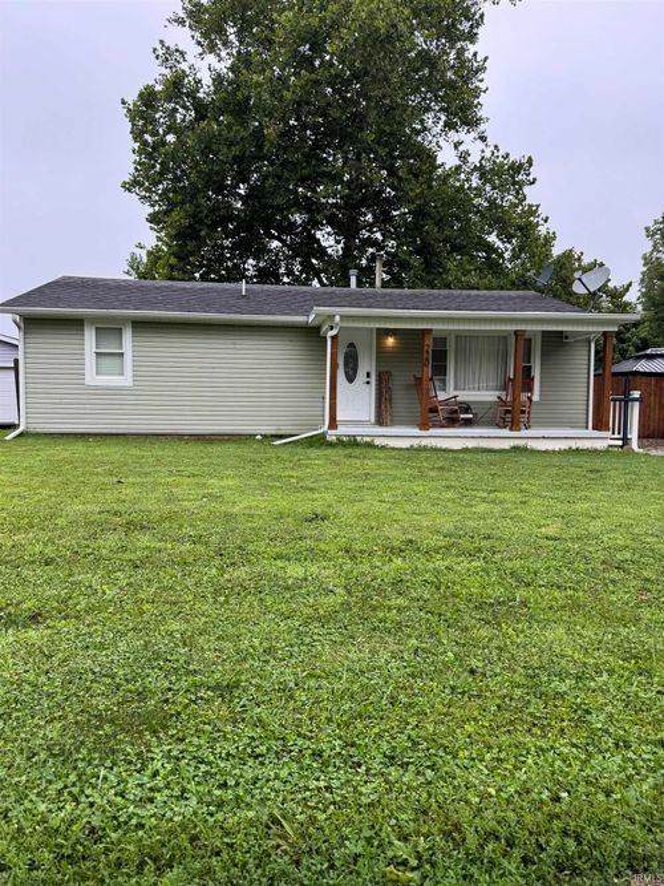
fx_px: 614
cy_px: 443
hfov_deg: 56.8
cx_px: 332
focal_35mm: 24
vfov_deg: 71.6
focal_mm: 6.76
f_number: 1.78
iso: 80
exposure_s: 1/352
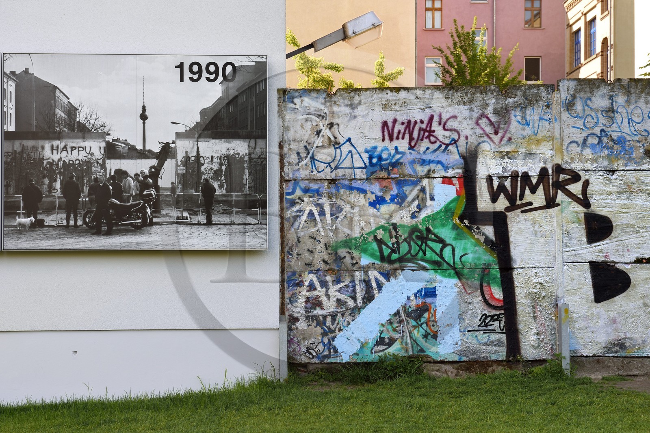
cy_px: 216
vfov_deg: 19.4
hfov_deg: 28.8
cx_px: 325
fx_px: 1264
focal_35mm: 70
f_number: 8
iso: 200
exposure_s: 1/160
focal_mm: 70
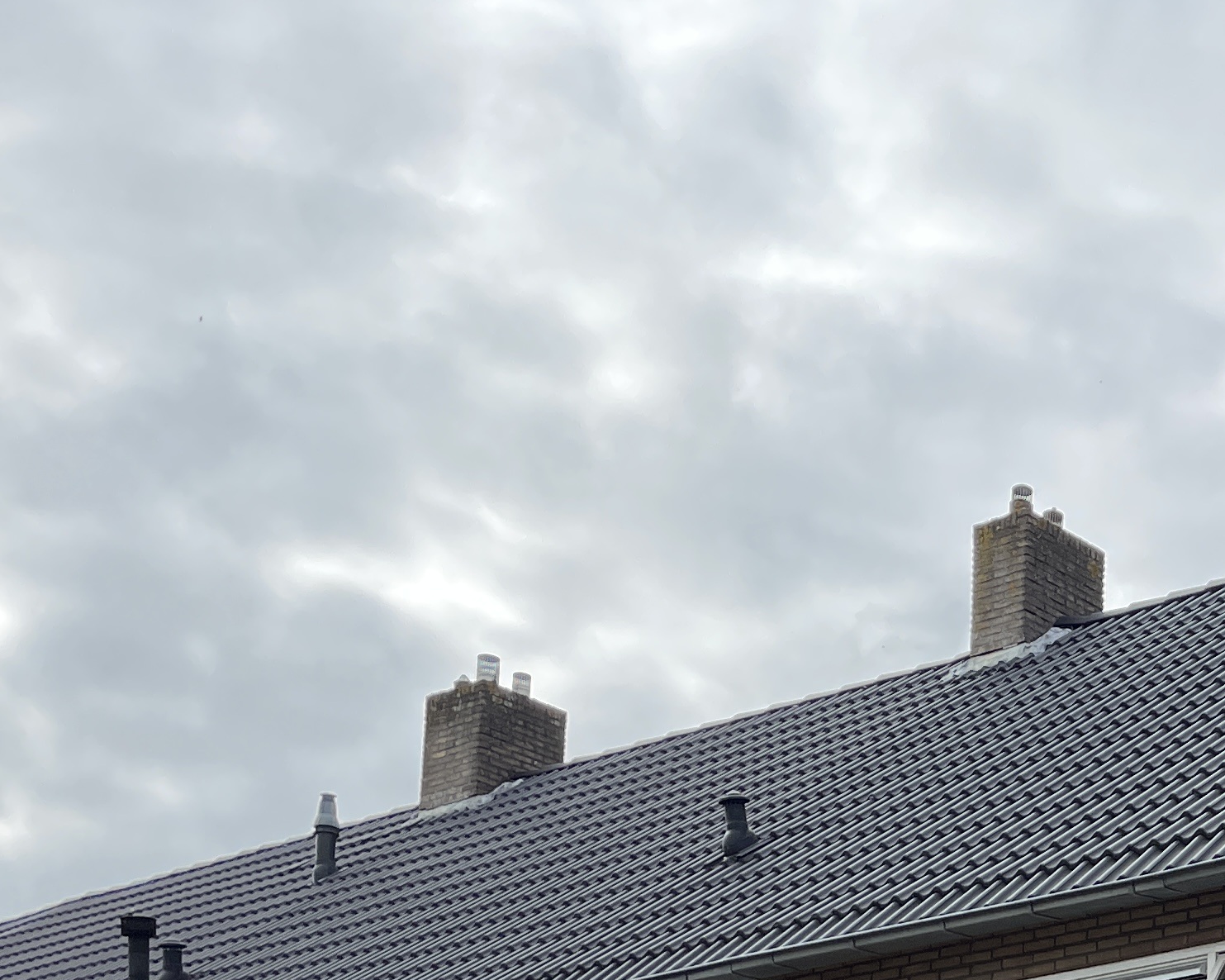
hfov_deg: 24.8
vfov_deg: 20.4
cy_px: 1243
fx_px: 2501
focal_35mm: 69
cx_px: 1487
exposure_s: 1/1949
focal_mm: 4.2
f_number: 1.6
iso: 32
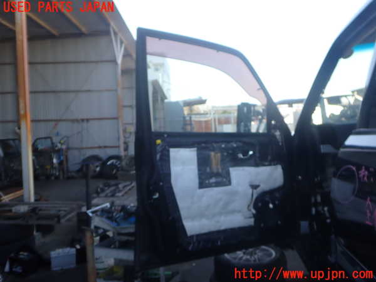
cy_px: 141
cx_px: 188
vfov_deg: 46.8
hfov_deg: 60.0
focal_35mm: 30
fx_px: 326
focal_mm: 5.4
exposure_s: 1/200
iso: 100
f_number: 3.2
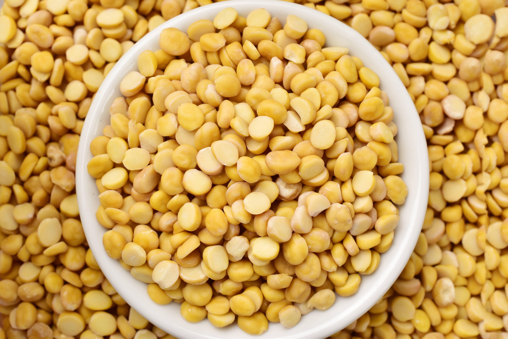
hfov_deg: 33.4
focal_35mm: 60
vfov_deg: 22.6
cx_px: 254
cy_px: 170
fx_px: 847
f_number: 14
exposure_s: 1/125
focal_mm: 40
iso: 100
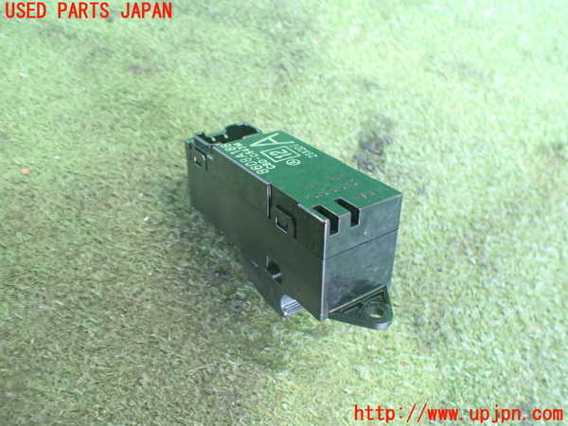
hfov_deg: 60.0
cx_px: 284
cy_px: 213
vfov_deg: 46.8
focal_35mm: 30
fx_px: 492
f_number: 2.3
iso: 1000
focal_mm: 5.4
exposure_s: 1/30
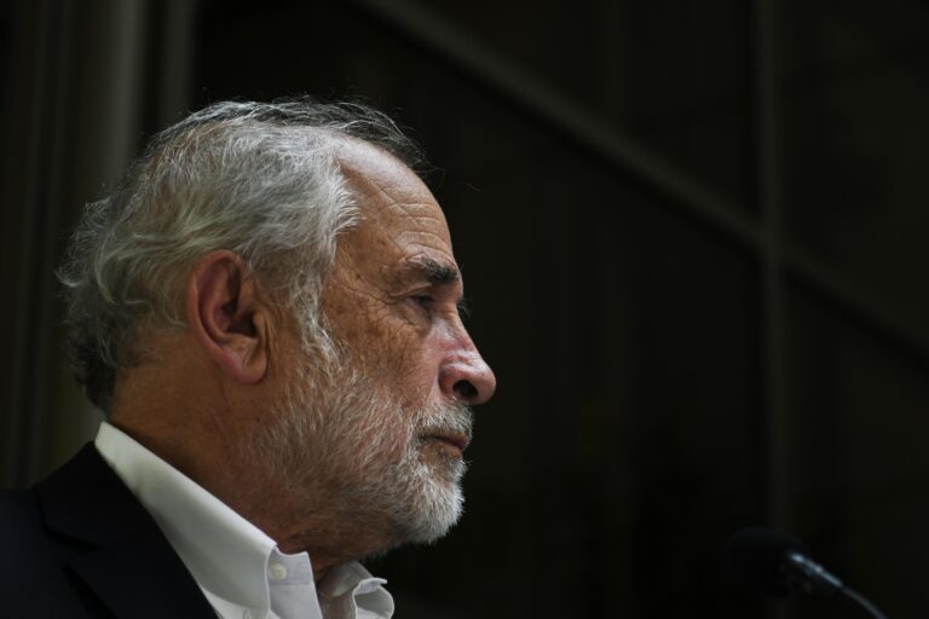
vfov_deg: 13.0
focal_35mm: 105
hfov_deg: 19.5
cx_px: 464
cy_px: 310
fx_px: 2709
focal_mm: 70
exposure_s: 1/320
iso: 250
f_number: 2.8
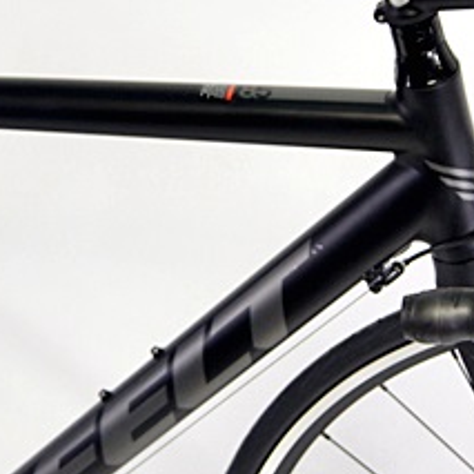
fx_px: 2925
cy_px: 307
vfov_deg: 9.3
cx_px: 116
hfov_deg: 9.2
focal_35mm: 189
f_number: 5
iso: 250
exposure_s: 1/50
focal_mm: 35
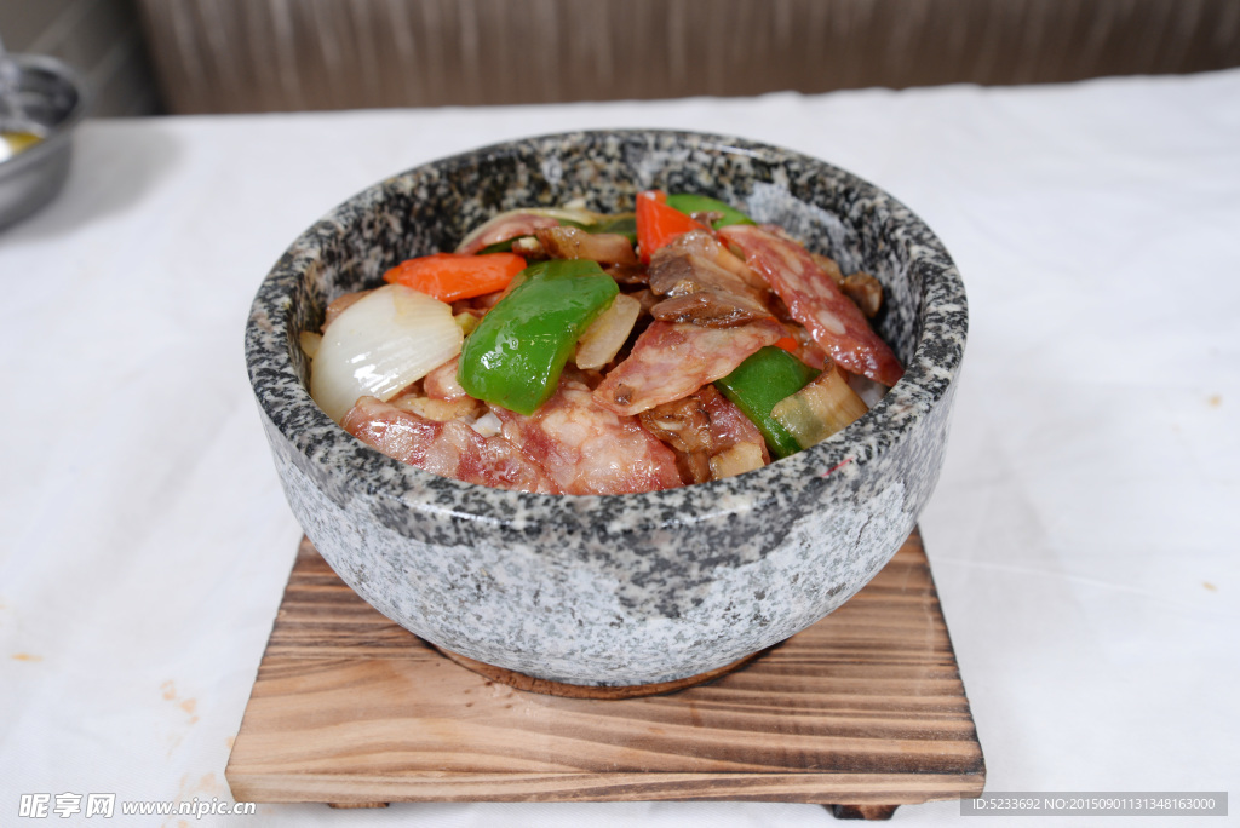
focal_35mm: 38
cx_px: 620
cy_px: 414
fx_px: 1310
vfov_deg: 35.1
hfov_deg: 50.7
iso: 320
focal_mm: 38
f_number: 6.3
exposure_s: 1/60
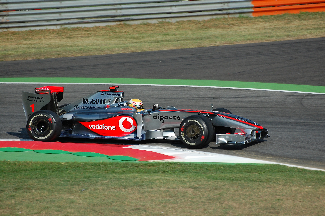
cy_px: 108
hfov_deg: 6.0
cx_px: 162
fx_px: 3111
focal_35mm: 345
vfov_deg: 4.0
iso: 640
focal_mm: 230
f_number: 5.6
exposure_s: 1/500
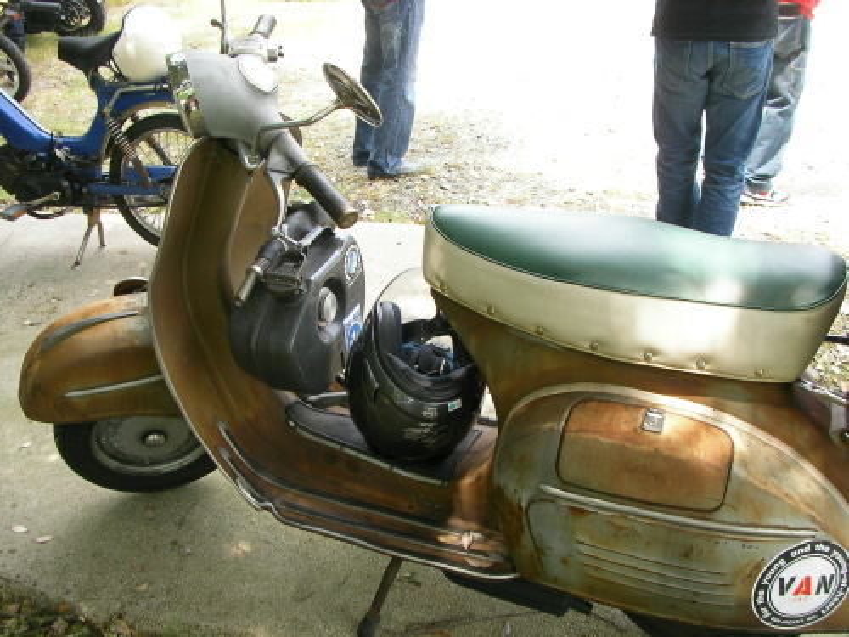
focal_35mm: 38
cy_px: 318
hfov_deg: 49.0
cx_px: 424
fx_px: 932
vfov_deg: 37.7
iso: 50
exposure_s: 1/75.8
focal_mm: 6.3
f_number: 3.5
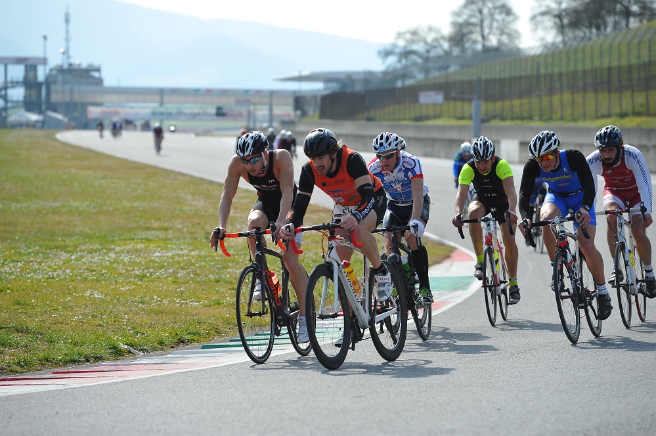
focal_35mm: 150
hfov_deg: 13.7
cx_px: 328
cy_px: 218
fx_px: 2731
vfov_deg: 9.1
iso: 200
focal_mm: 150
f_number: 4.5
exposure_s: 1/1250
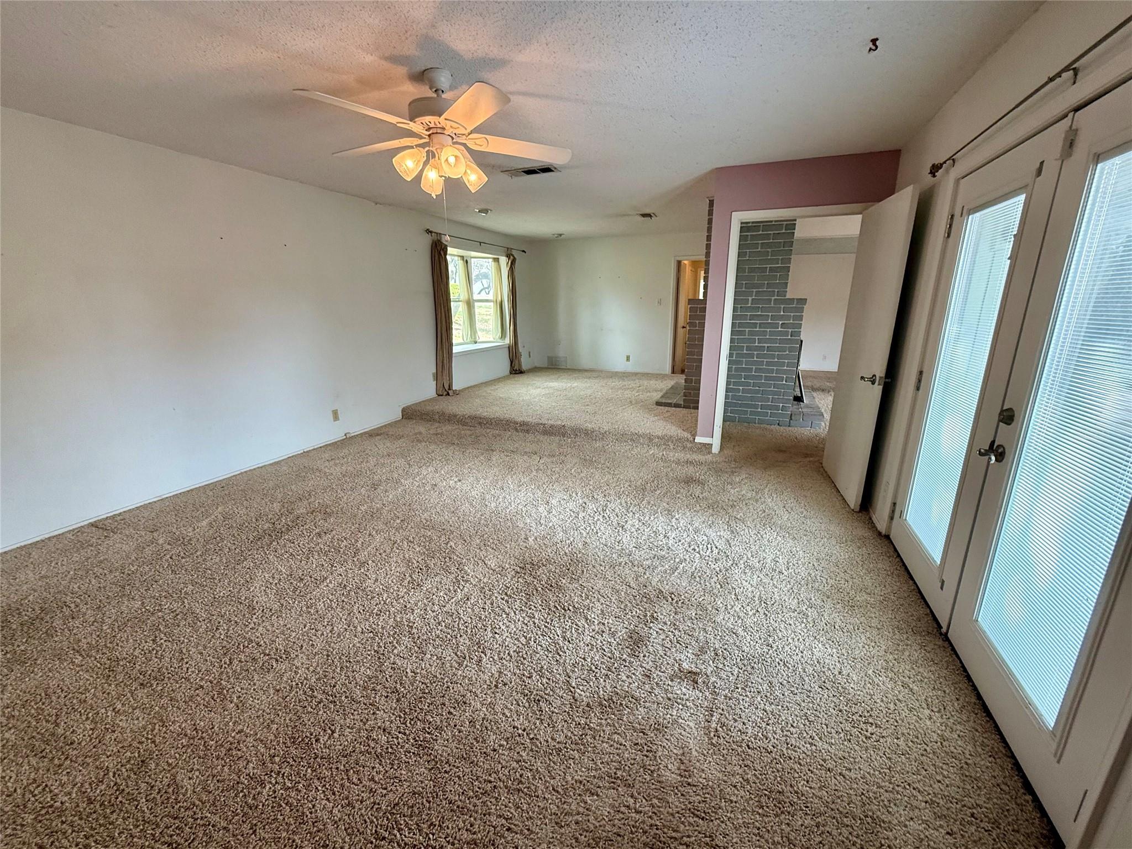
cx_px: 566
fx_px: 458
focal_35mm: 14
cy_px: 424
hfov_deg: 102.1
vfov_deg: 85.7
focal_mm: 2.22
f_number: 2.2
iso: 200
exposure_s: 1/120
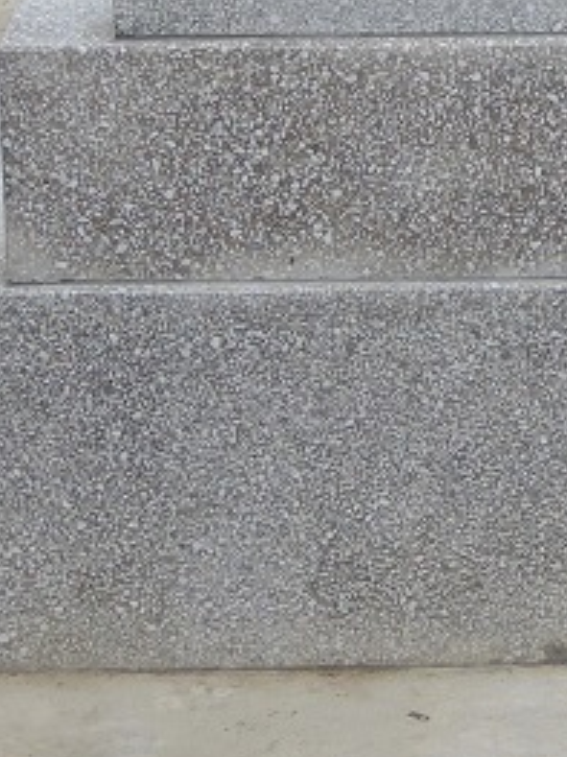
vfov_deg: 14.6
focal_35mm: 128
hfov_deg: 11.4
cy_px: -282
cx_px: 633
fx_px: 2798
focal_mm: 6
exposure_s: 1/500
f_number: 2
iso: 80
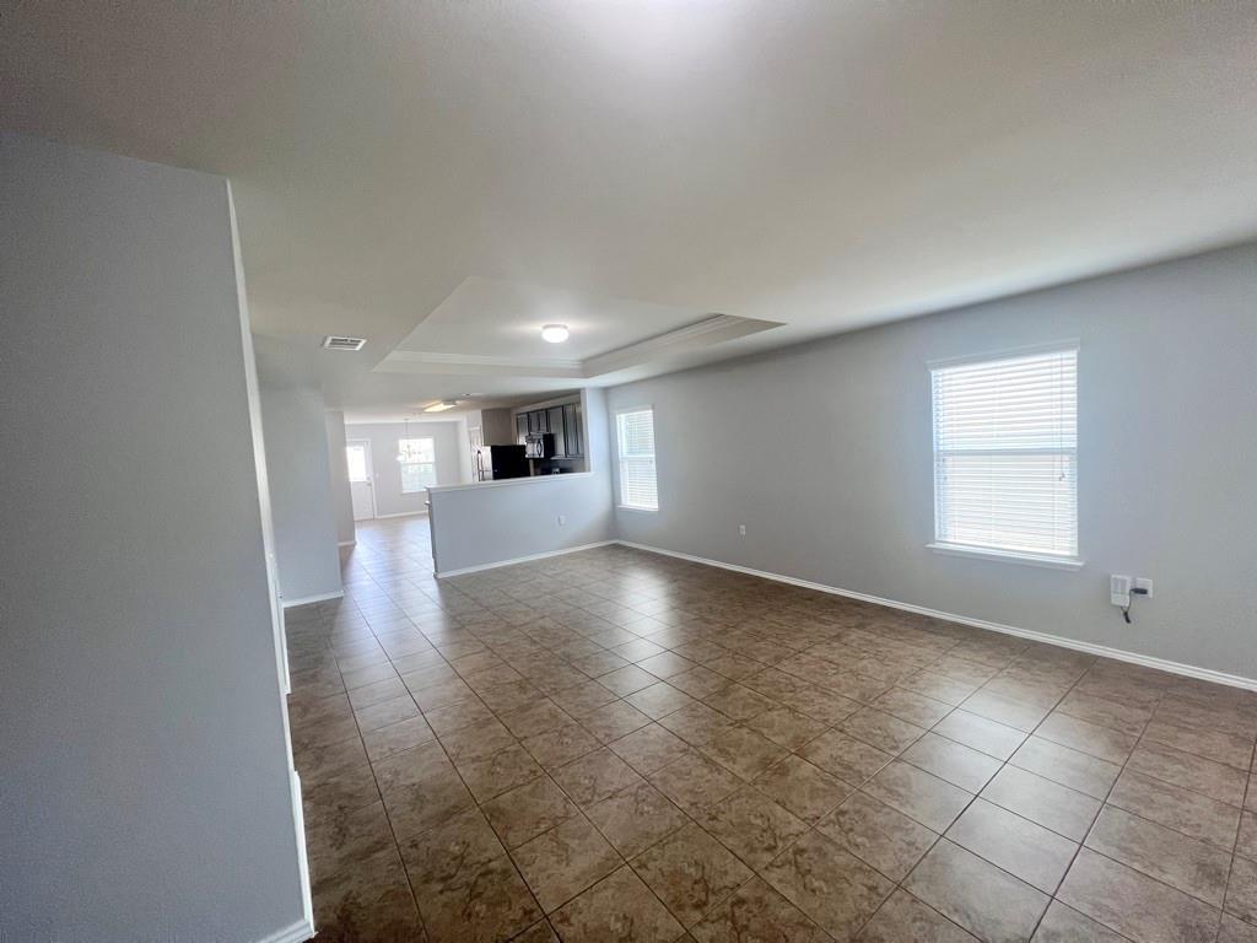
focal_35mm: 13
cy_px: 472
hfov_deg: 106.2
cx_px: 628
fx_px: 472
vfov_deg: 89.9
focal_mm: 1.57
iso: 160
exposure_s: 1/120
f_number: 1.8
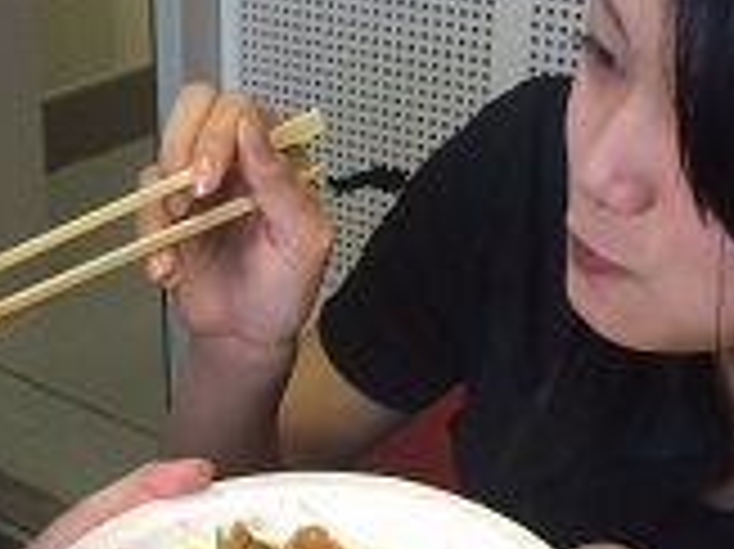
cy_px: 340
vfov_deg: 20.4
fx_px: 1526
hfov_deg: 26.6
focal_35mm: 72
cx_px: 169
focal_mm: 4.15
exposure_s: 1/33
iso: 64
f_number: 2.2
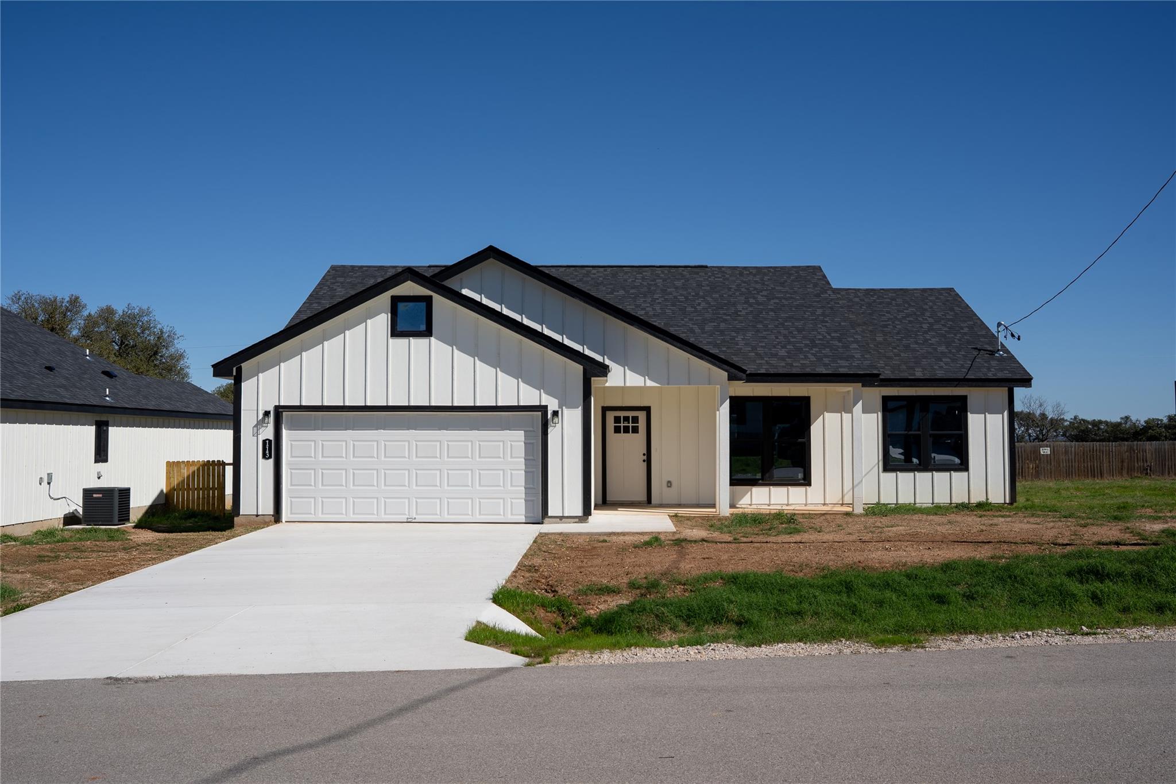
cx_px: 588
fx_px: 1013
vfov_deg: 42.3
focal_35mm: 31
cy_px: 392
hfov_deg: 60.3
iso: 100
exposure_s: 1/1250
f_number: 9
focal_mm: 31
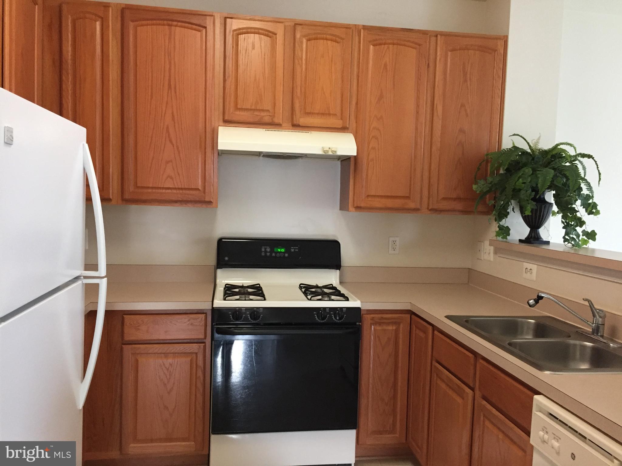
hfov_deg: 61.7
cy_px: 233
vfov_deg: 48.2
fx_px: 521
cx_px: 311
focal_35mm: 29
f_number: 2.2
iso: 160
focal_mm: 4.15
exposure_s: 1/30
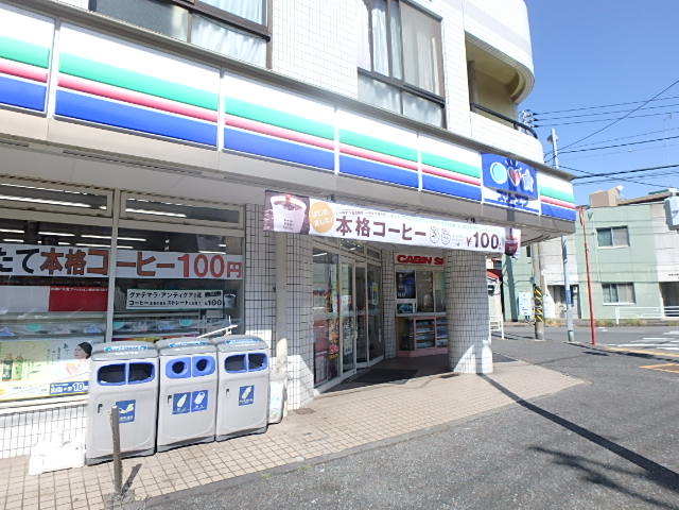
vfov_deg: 63.4
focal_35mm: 21
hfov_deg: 79.0
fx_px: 412
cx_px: 340
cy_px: 255
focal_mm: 3.7
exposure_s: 1/800
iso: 125
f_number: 3.5
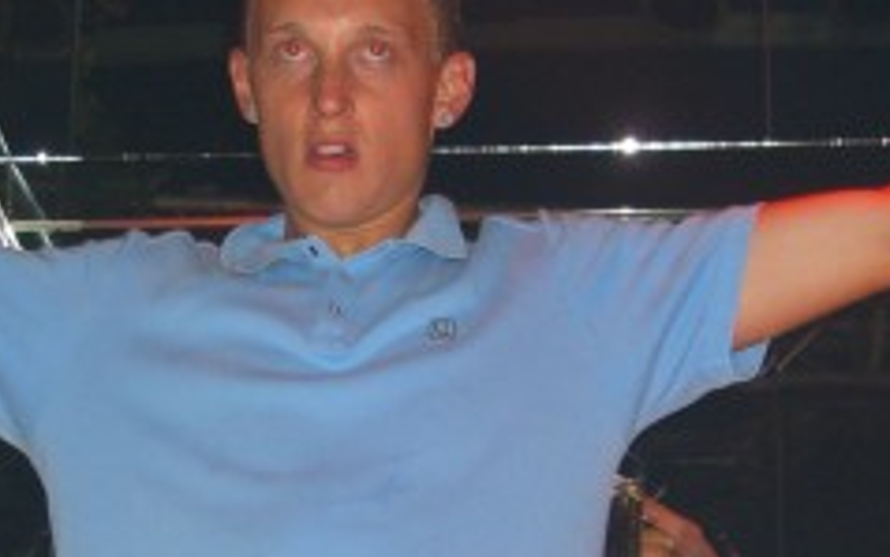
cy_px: 535
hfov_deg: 17.0
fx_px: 2985
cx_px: 374
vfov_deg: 10.6
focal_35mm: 123
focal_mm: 9.5
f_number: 3.1
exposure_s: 1/60
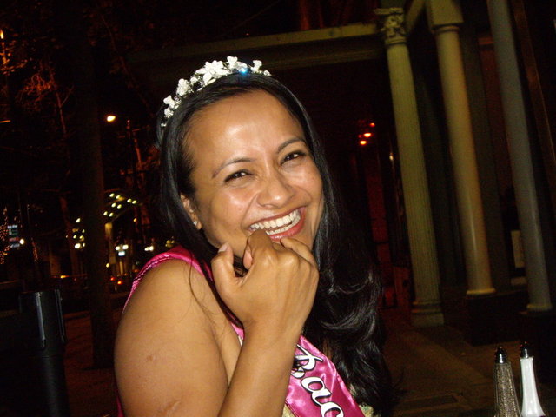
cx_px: 278
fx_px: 883
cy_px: 208
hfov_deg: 34.9
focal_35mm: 55
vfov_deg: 26.6
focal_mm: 9
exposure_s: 1/60
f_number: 3.3
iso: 400
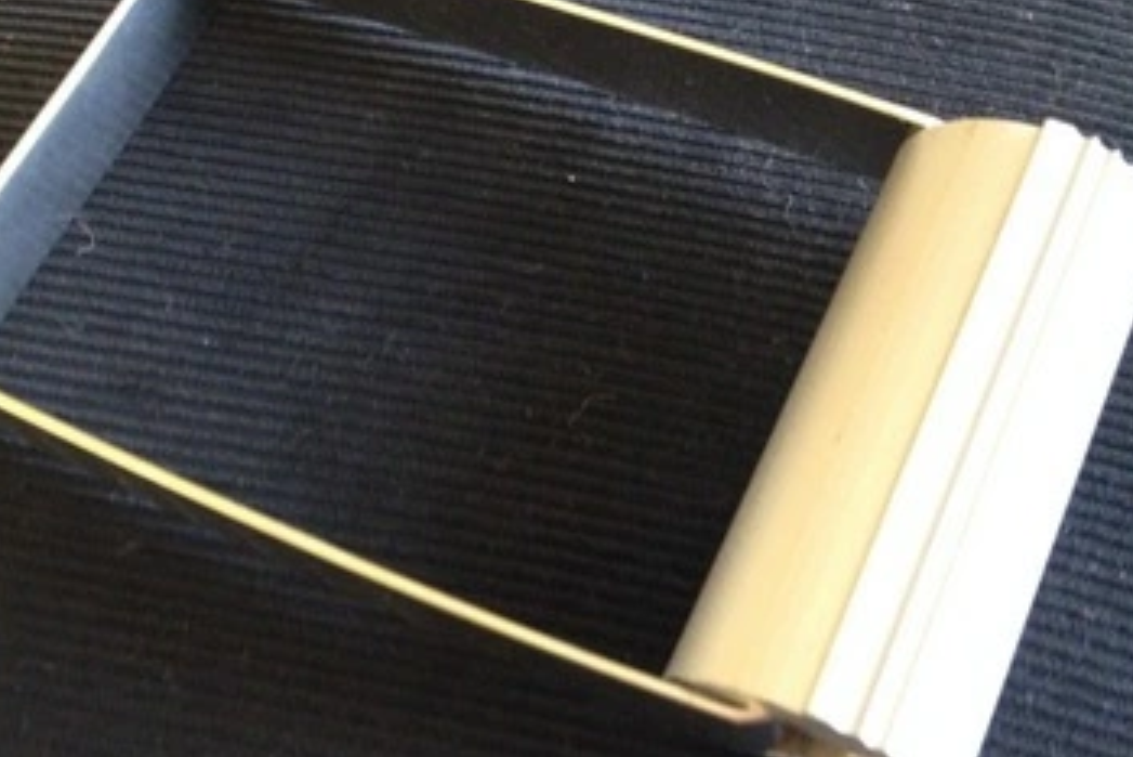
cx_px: 607
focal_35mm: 50
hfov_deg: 39.6
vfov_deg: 27.0
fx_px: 1574
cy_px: 361
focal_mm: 4.28
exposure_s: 1/17
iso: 400
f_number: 2.4
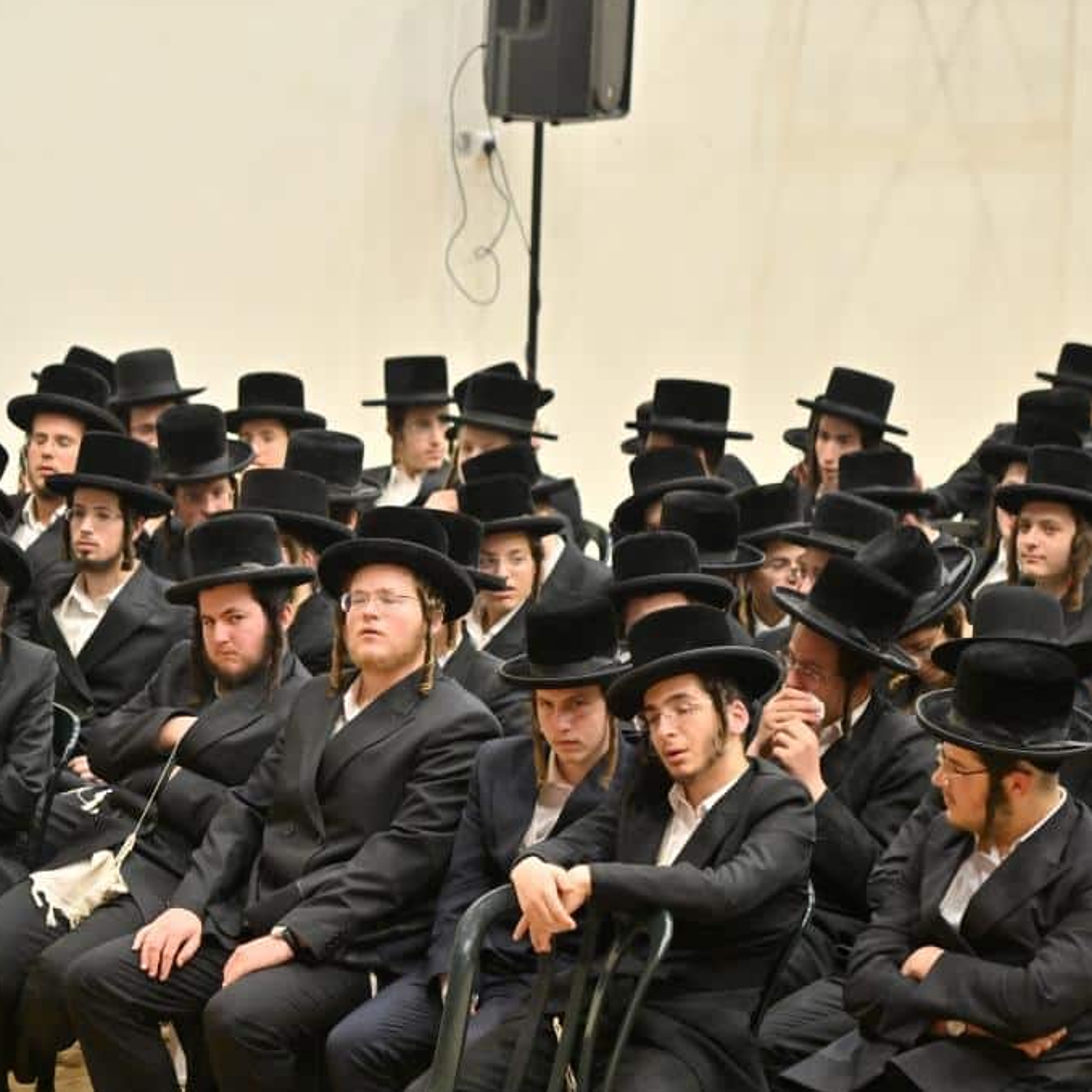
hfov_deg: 11.3
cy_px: 544
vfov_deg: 11.3
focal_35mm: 154
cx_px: 351
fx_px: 5496
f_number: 4
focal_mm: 120
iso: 1600
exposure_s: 1/200
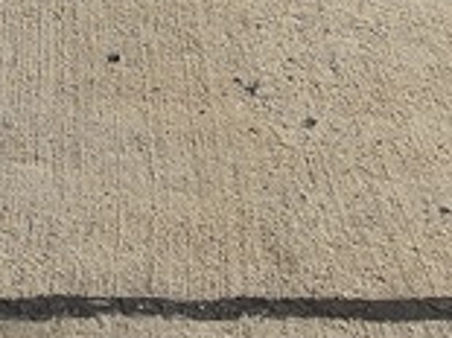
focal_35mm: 134
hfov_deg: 14.5
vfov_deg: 9.9
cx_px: -12
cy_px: -417
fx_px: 1748
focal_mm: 4.32
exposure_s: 1/2000
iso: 50
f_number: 1.7
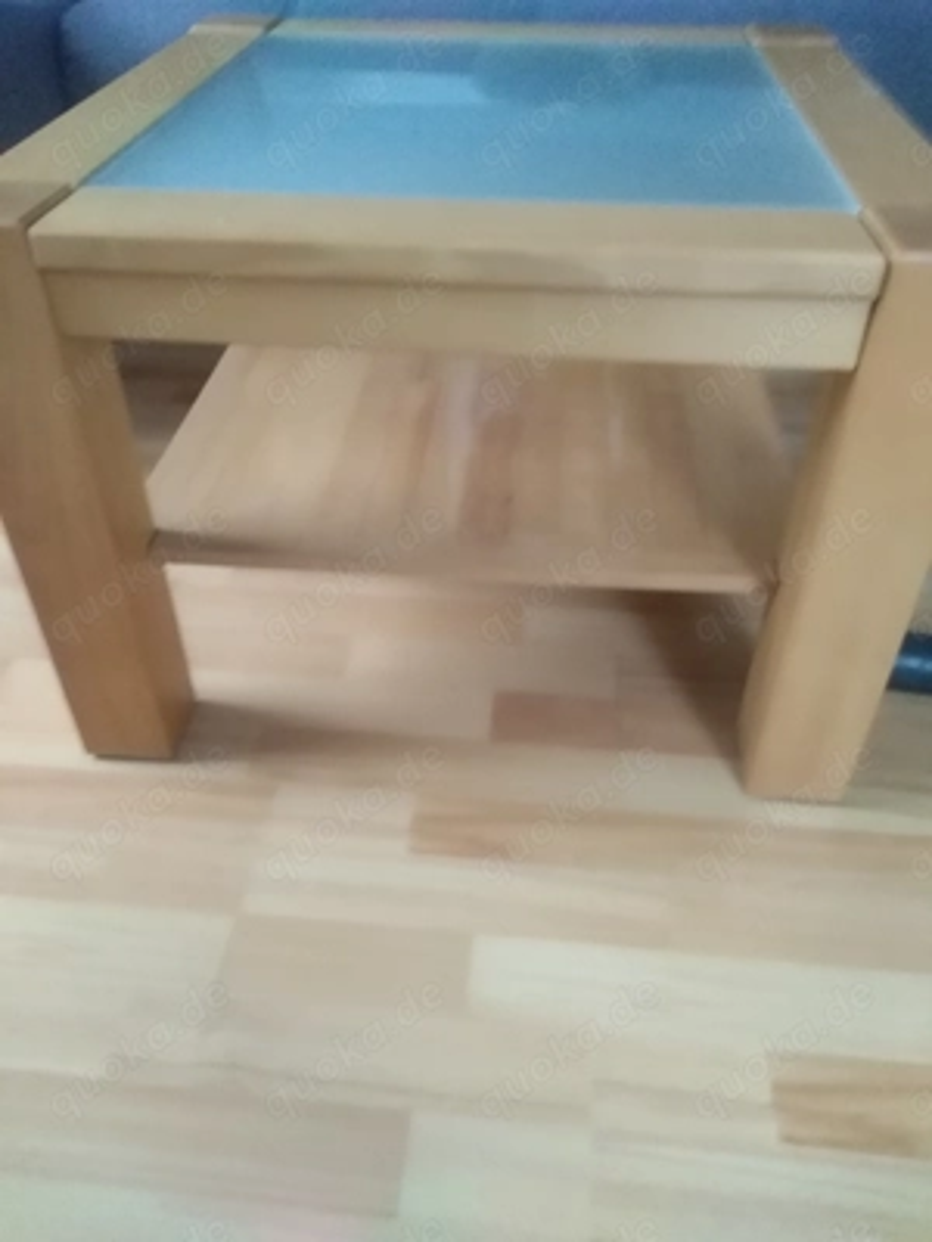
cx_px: 466
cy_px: 621
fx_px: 933
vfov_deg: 67.3
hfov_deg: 53.1
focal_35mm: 26
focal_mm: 3.52
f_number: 2
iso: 1264
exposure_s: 1/14.3
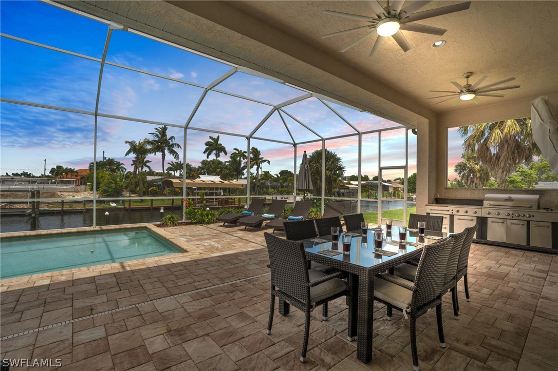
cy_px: 186
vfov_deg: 73.7
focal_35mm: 16
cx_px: 279
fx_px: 248
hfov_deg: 96.8
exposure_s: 1/320
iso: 200
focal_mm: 16
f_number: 9
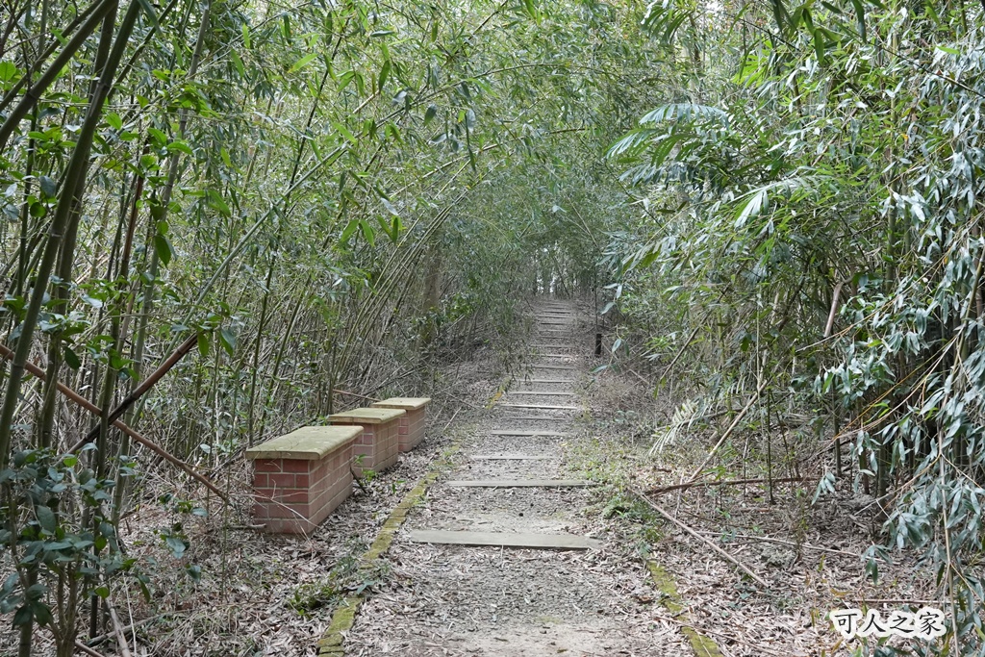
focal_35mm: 36
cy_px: 328
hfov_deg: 53.1
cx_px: 492
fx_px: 985
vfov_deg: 36.9
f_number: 7.1
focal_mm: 24
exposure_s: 1/500
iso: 3200
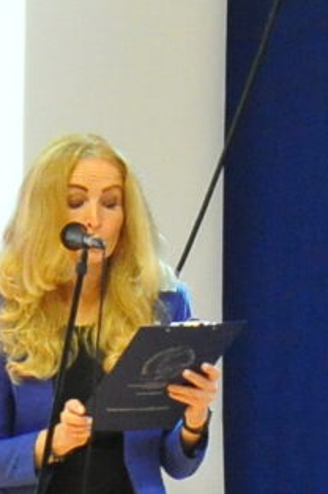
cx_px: -219
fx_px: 4259
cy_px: 550
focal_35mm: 311
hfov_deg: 4.4
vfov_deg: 6.6
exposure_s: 1/160
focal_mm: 38
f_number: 4
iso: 5000
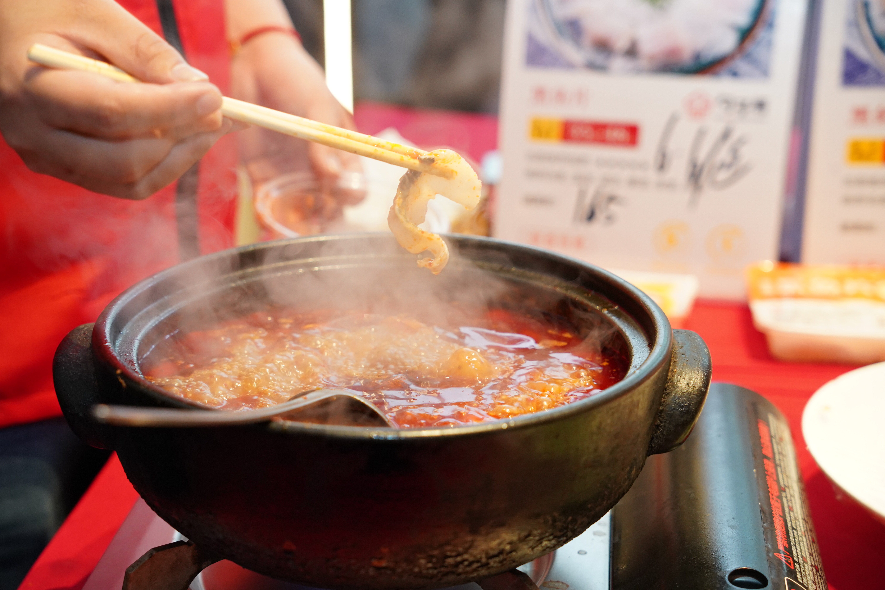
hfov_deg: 30.7
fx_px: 1613
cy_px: 295
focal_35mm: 66
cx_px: 442
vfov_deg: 20.7
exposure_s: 1/160
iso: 2500
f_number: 4.5
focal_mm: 65.6
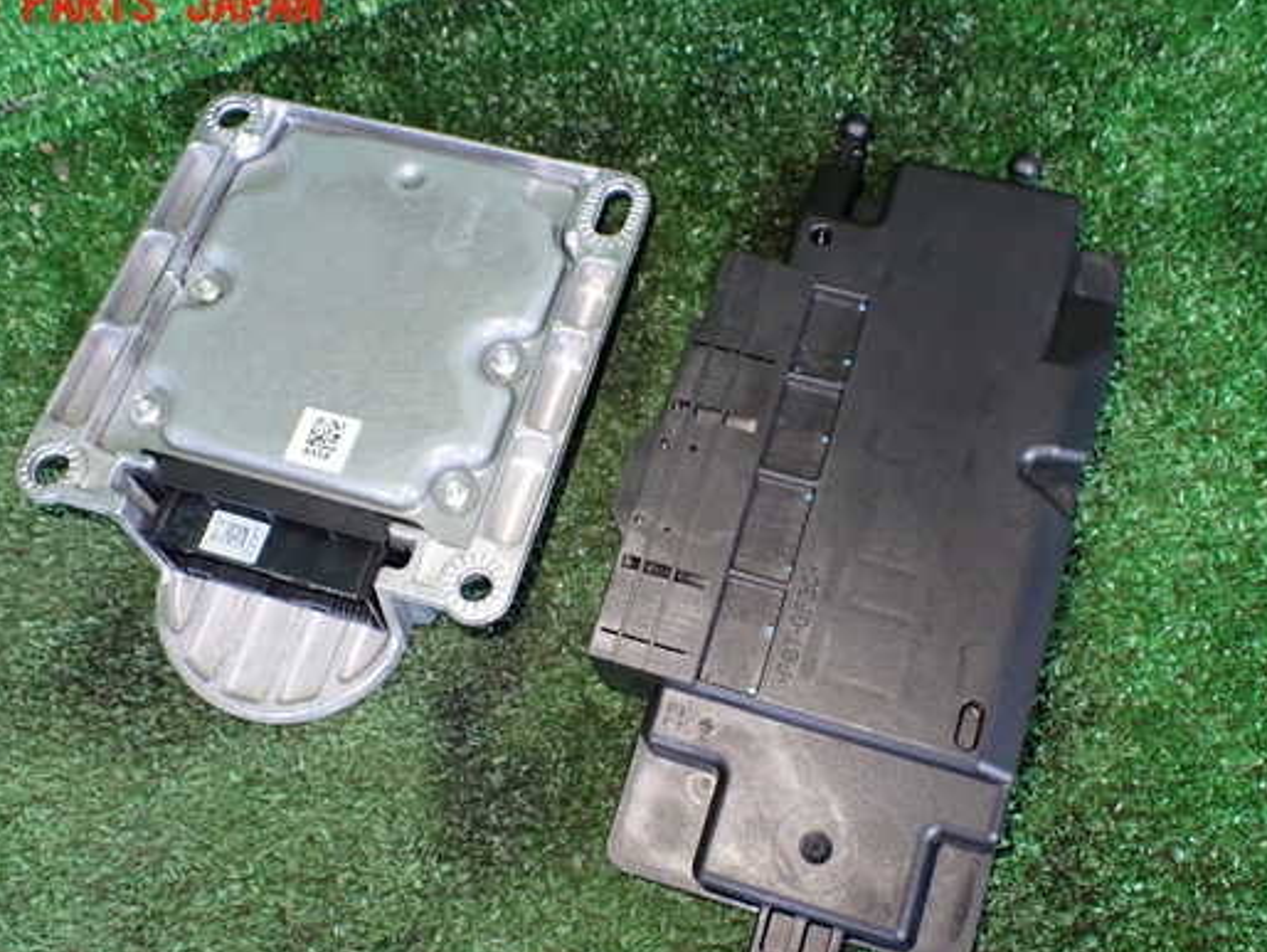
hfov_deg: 52.6
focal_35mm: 35
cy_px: 530
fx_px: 1282
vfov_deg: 40.7
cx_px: 611
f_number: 2.3
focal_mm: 5.4
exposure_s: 1/40
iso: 800
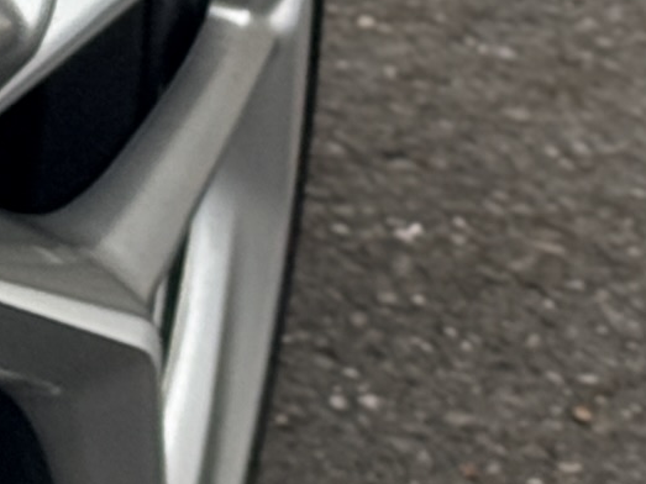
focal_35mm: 370
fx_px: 6903
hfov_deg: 4.9
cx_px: -1728
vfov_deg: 3.8
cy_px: -1278
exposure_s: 1/186
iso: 160
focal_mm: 6.76
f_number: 1.78
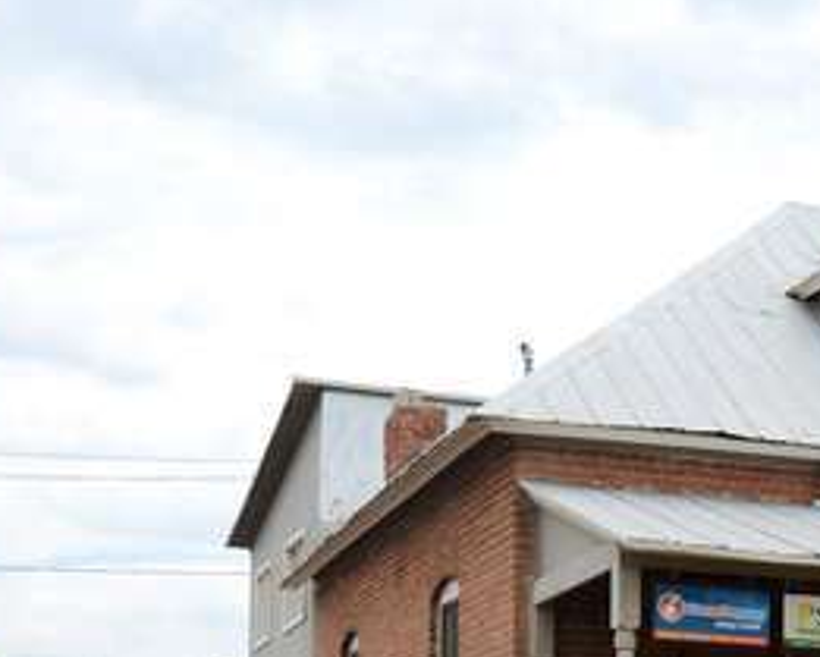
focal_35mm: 69
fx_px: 1675
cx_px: 811
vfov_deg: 21.2
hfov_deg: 26.1
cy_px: 707
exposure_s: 1/400
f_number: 5.6
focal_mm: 16
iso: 100
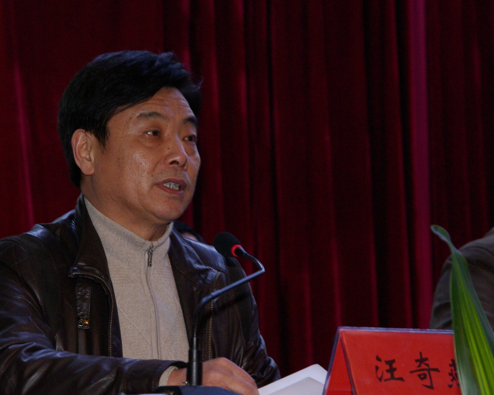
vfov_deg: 10.4
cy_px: 201
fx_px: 2164
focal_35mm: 148
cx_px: 188
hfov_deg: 13.0
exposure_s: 1/60
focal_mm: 70
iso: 800
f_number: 6.3
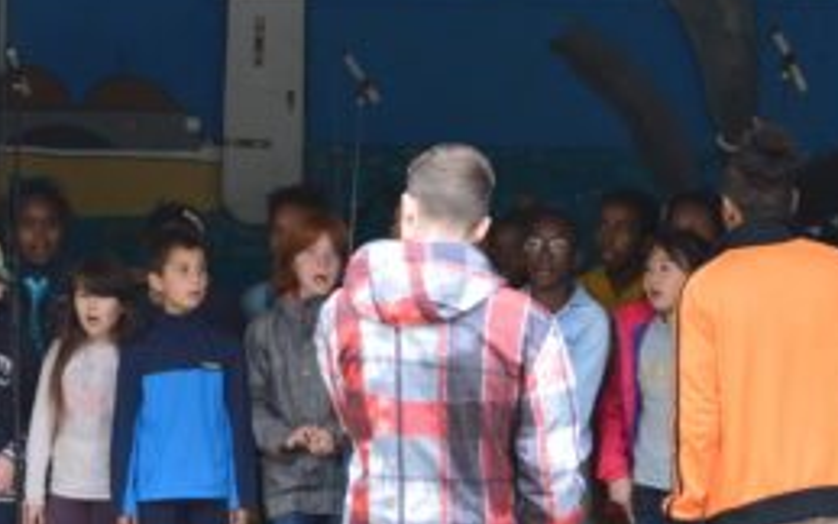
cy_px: 351
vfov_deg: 5.8
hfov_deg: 9.2
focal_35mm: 227
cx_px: 233
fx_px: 5194
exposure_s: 1/50
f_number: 8
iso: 400
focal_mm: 55
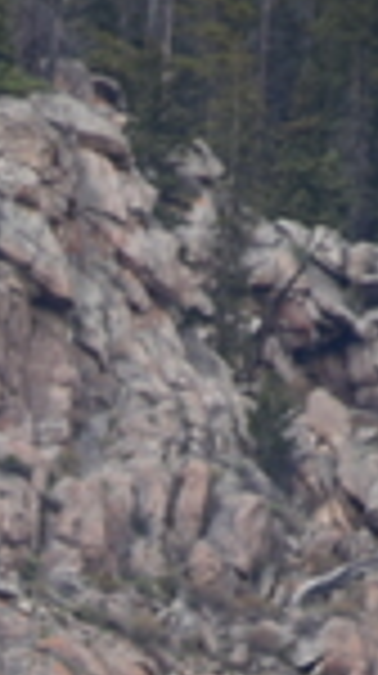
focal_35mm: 2680
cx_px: -783
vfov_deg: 0.8
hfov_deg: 0.5
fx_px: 47916
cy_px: 1242
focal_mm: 300
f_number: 5.6
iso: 250
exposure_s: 1/640
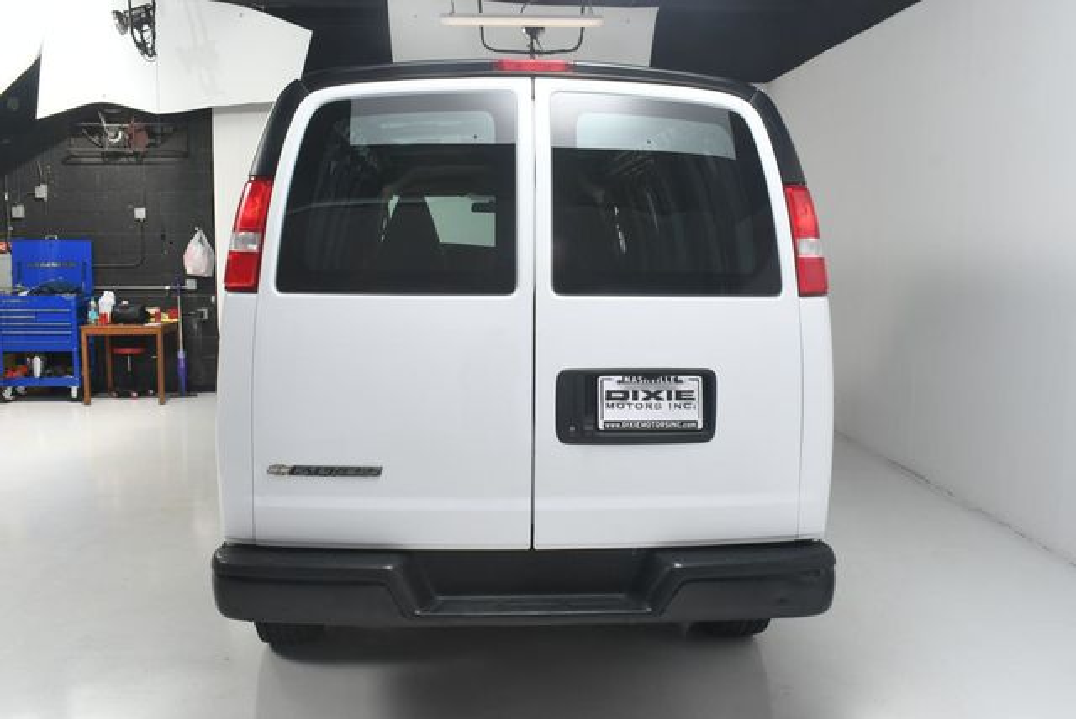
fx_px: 1077
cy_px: 360
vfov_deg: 36.9
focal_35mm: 36
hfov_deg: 53.1
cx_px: 538
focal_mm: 18
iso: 100
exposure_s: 1/160
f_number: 13
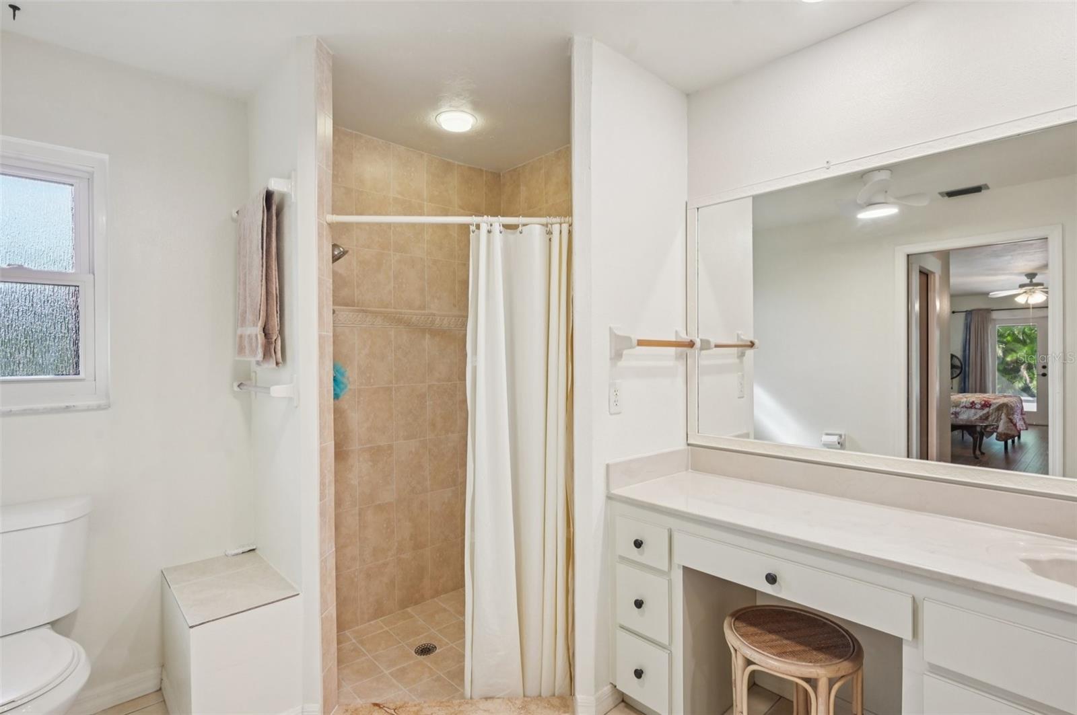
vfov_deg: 68.8
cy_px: 358
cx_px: 538
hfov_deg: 91.7
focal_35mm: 18
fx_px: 523
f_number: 8
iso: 400
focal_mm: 17.5
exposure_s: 1/30
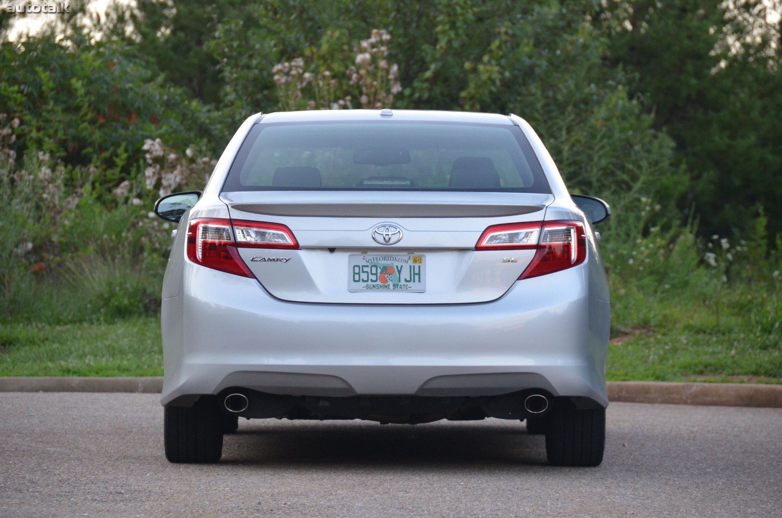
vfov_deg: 6.1
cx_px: 391
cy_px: 259
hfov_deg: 9.2
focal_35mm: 225
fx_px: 4878
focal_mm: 150
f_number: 5.6
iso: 1600
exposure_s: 1/500
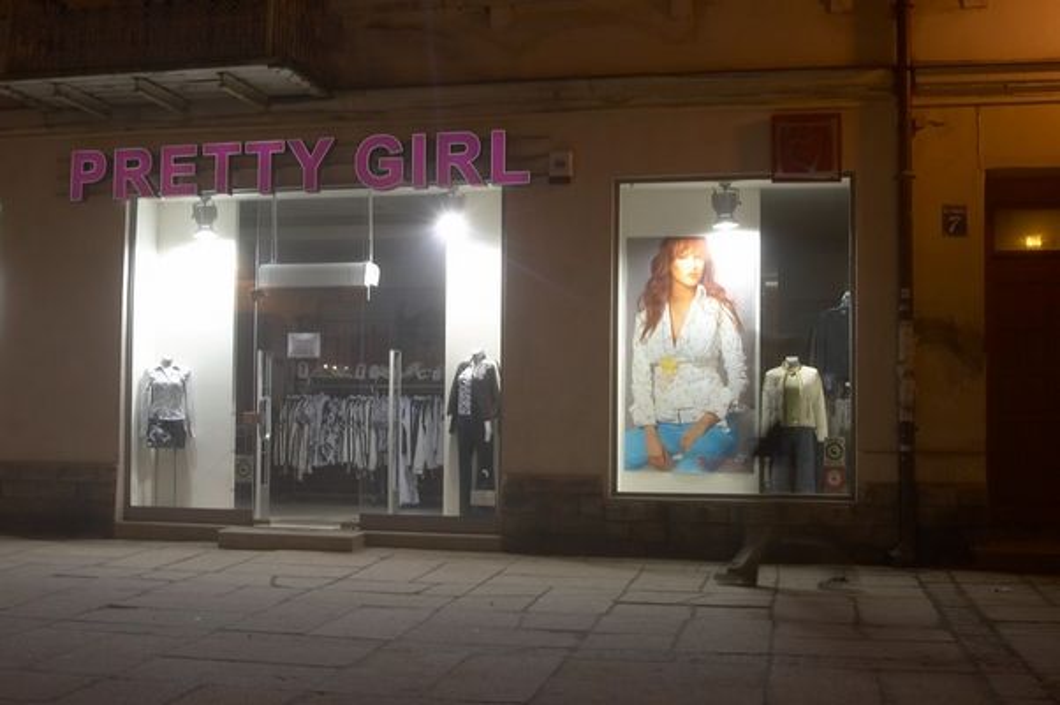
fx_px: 1235
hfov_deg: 46.4
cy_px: 352
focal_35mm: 42
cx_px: 530
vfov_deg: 31.8
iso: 200
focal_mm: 28
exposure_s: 1/3
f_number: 8
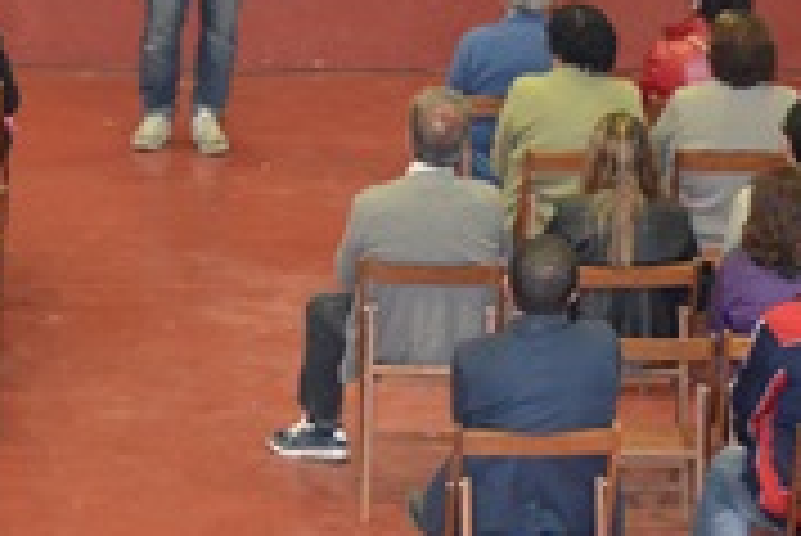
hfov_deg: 9.9
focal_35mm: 208
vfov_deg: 6.6
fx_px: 4637
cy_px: 32
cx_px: 252
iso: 3200
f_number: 4.2
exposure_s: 1/60
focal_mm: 55
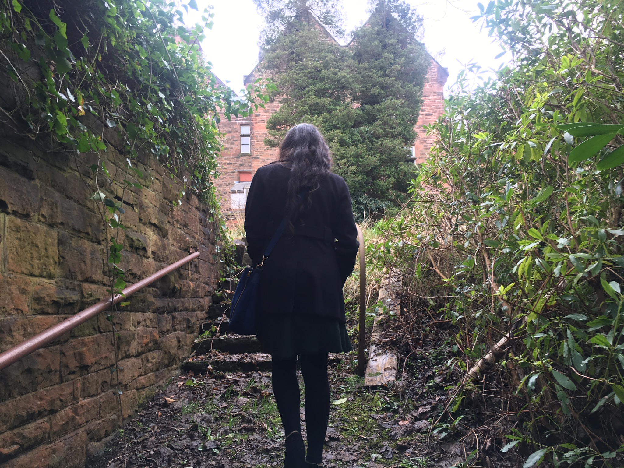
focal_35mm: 29
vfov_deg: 48.2
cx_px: 312
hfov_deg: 61.7
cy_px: 234
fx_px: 523
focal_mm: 4.15
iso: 25
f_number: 2.2
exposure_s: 1/100
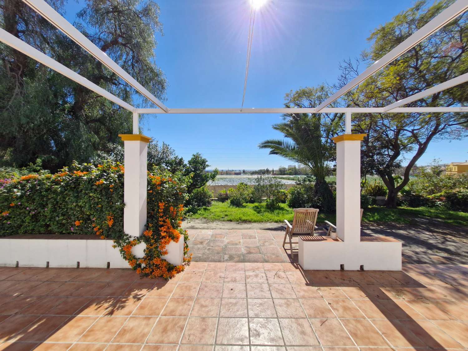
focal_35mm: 13
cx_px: 234
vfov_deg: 89.9
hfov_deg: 106.2
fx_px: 176
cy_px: 176
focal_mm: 1.74
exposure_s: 1/1552
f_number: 2.2
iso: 50
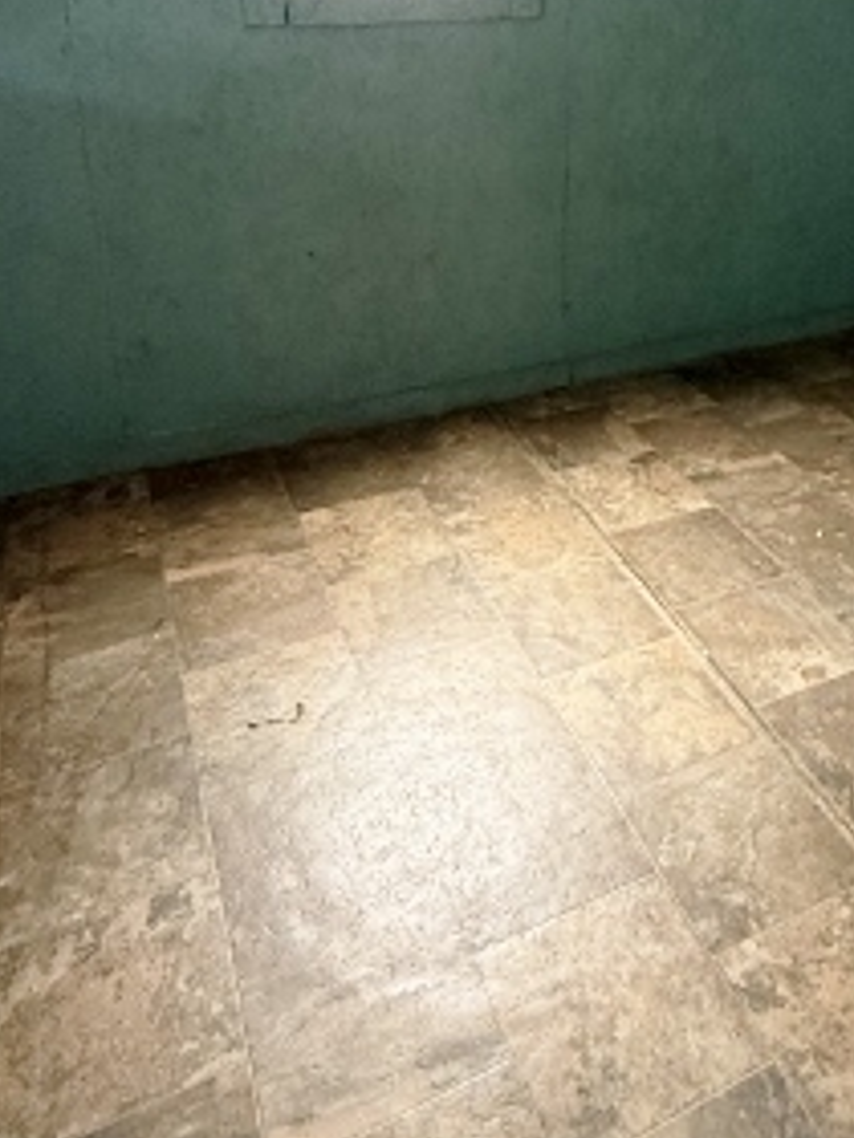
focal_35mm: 32
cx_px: 606
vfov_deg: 53.8
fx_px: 1053
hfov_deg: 43.2
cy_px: 264
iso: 500
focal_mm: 2.22
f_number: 2.2
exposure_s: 1/60
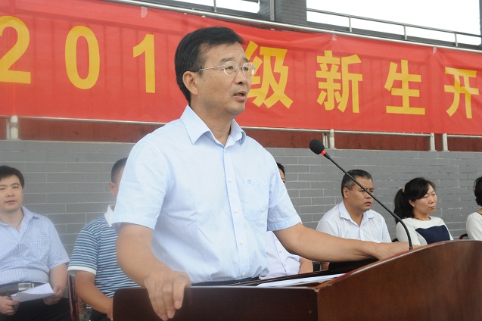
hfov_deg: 43.6
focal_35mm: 45
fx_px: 602
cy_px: 160
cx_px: 241
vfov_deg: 29.8
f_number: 10
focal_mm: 45
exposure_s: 1/500
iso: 3200
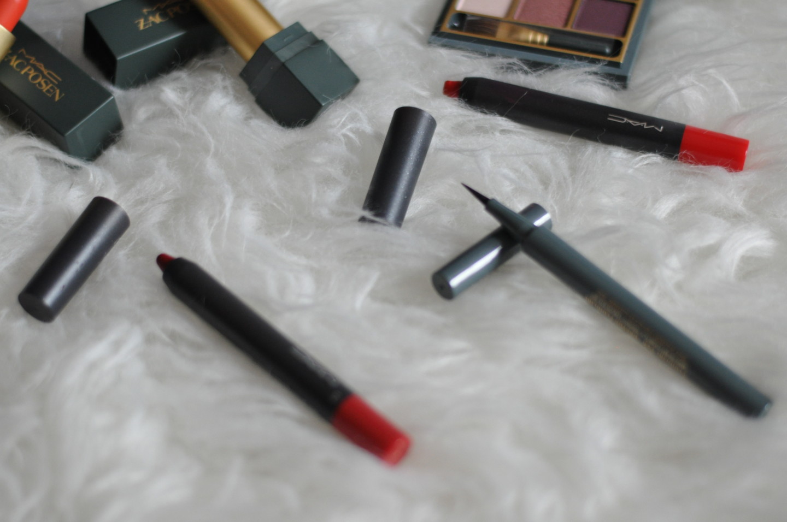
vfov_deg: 18.1
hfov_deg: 27.0
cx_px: 394
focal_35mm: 75
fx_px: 1637
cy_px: 261
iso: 900
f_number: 2
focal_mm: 50
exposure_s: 1/500
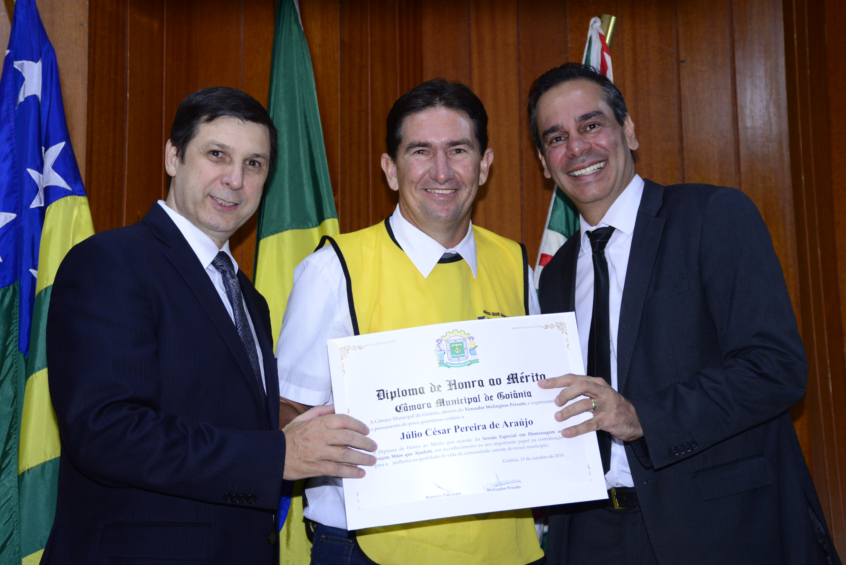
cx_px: 423
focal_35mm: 66
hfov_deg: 30.5
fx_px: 1552
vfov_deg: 20.6
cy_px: 282
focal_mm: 66
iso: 1600
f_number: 5.3
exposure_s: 1/100
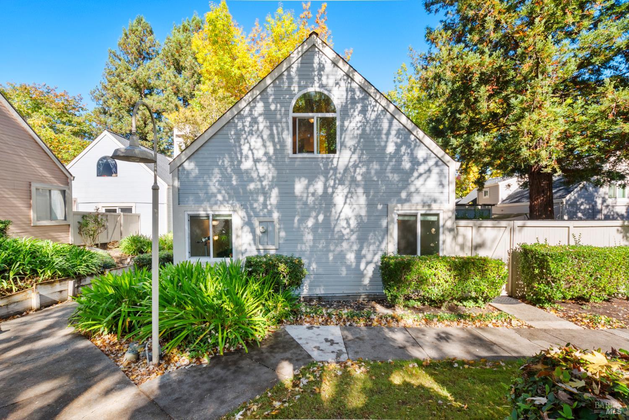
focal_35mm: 15
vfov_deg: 77.3
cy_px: 210
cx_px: 314
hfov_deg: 100.4
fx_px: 262
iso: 100
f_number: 8
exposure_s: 1/100
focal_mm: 10
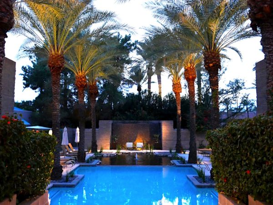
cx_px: 136
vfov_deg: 46.9
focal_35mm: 30
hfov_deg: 59.9
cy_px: 102
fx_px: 237
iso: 3200
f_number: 3
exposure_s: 1/40
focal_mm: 15
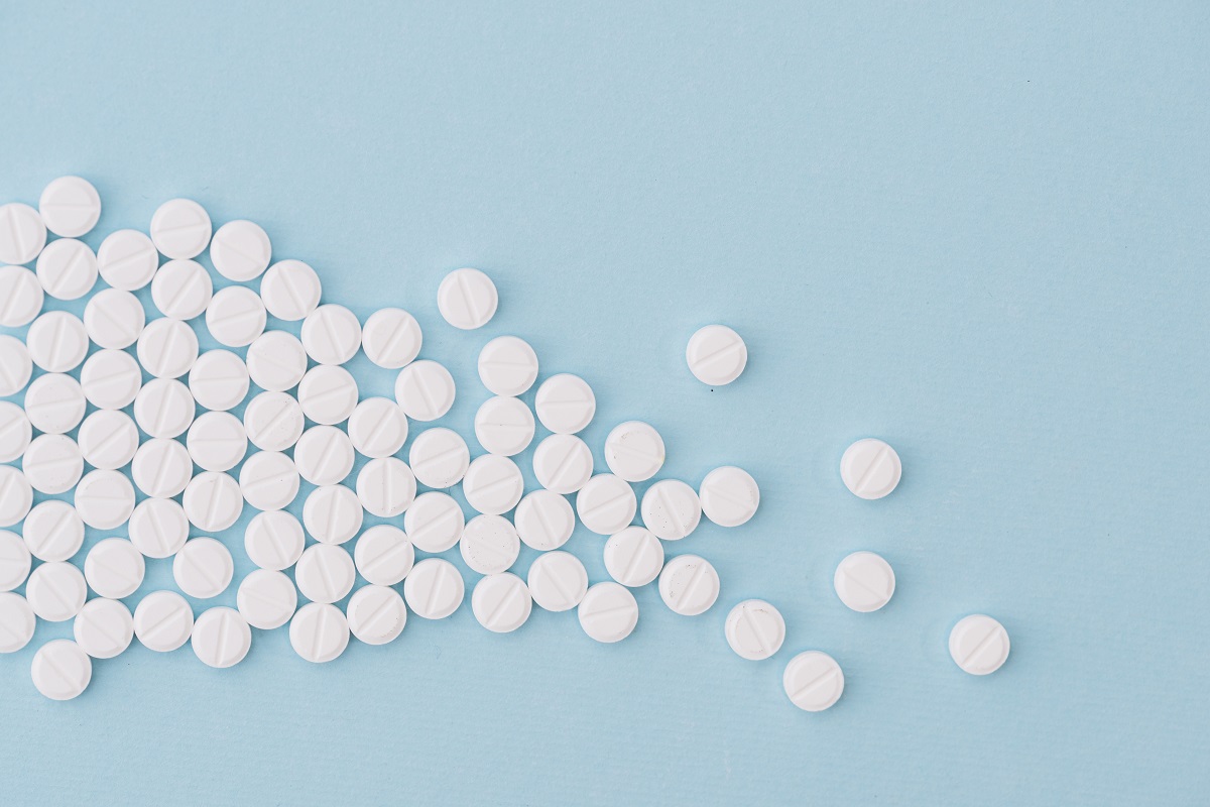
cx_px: 605
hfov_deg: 19.5
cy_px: 404
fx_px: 3529
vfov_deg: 13.0
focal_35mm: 105
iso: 160
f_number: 10
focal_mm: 105
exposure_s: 1/160
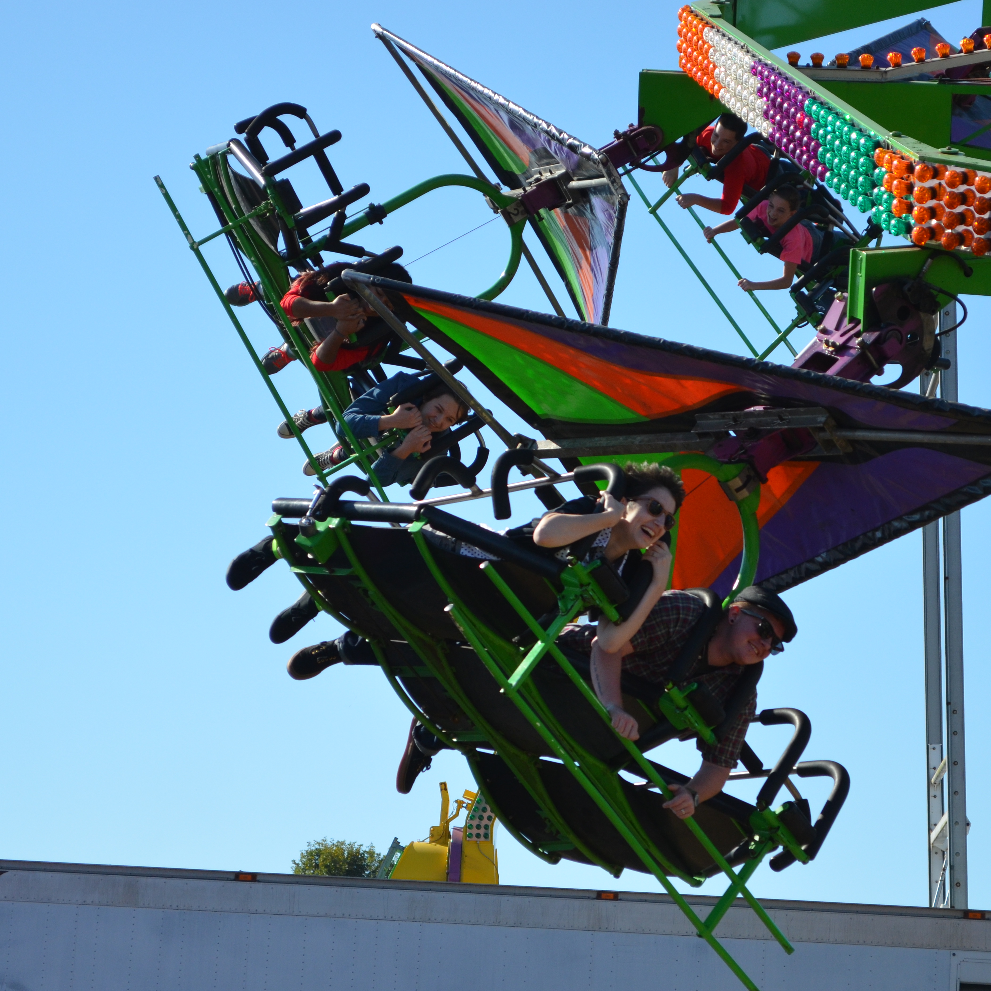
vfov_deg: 15.3
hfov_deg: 15.3
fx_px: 3682
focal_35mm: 114
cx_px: 655
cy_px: 522
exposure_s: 1/1600
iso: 400
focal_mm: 55
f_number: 6.3
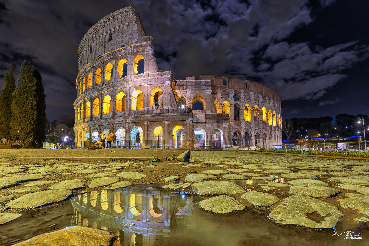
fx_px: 154
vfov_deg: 77.3
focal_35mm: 15
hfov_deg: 100.4
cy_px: 123
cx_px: 184
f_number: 4.5
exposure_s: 8
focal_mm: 15
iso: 80
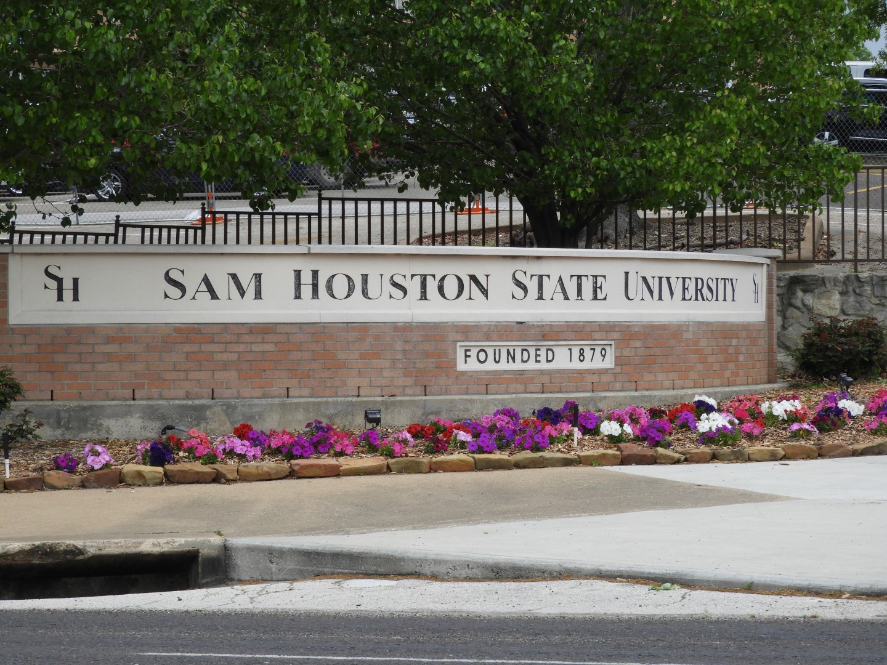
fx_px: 3459
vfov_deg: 11.0
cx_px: 444
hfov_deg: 14.6
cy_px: 332
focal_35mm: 135
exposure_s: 1/125
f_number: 5
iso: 100
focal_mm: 24.2
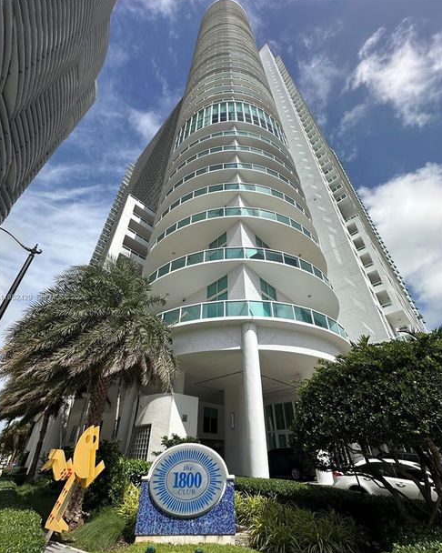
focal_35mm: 15
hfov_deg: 84.0
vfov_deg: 96.6
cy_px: 298
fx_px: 245
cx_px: 221
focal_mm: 2.22
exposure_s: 1/2882
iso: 50
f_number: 2.2
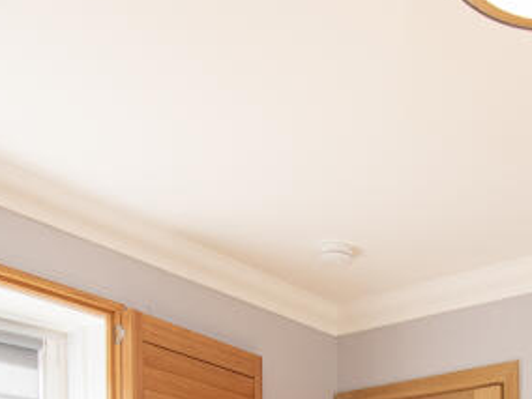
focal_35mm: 52
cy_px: 609
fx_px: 799
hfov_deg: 34.3
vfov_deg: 22.6
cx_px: 502
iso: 320
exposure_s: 1/13
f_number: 8
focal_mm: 10
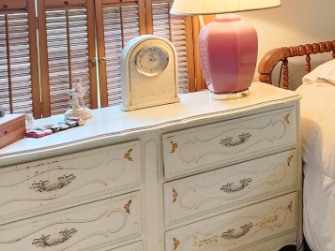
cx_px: 473
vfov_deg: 21.2
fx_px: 639
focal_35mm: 66
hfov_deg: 24.3
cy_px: -22
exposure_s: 1/120
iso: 800
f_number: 1.8
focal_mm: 5.4
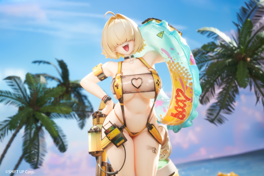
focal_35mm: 65
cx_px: 132
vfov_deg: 20.9
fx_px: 477
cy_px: 88
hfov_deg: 31.0
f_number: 11
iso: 400
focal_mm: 65
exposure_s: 1/6
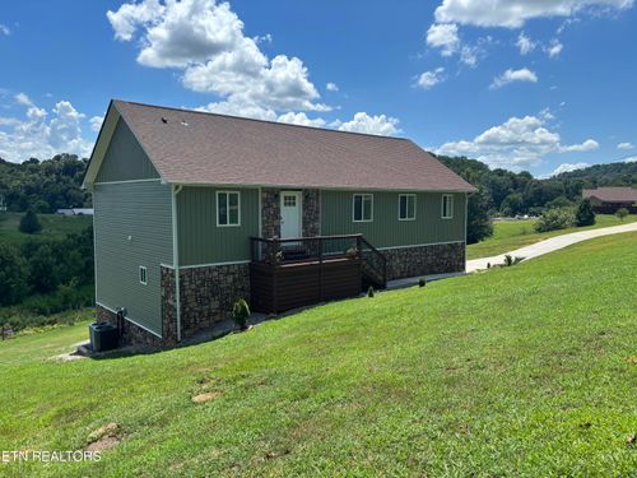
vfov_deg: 53.1
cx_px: 318
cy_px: 239
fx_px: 478
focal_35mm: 26
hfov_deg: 67.3
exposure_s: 1/3534
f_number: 1.6
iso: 50
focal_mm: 5.96
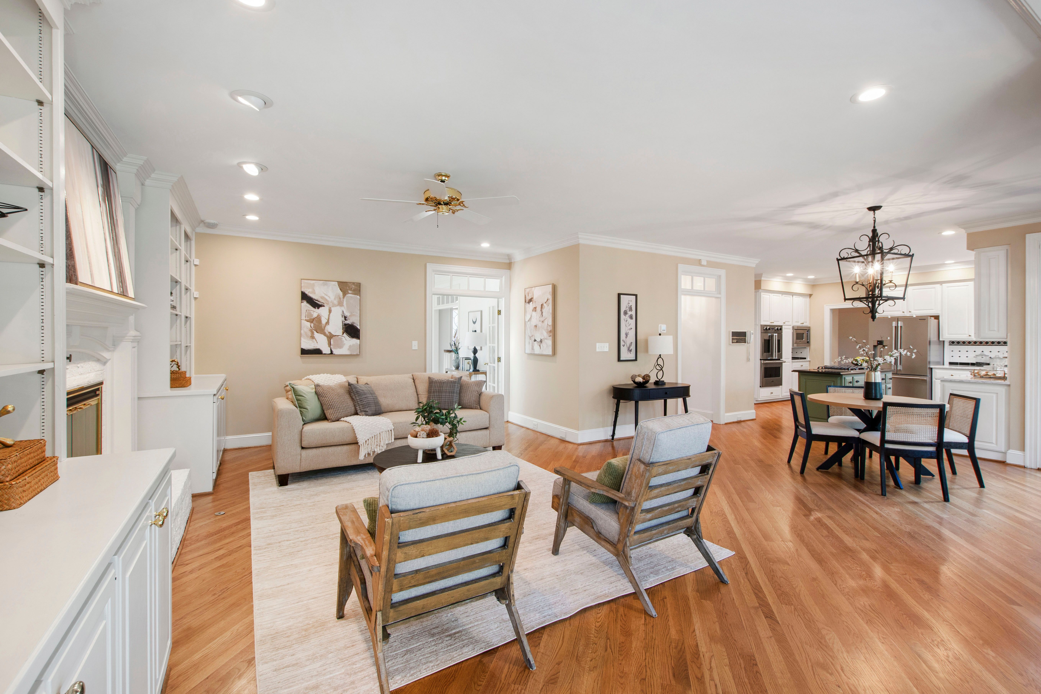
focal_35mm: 15
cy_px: 347
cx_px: 520
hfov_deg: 100.4
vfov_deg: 77.3
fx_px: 434
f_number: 8
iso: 100
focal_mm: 10
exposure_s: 1/2
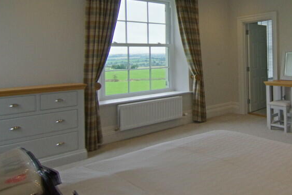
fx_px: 235
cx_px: 232
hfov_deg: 58.9
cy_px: 52
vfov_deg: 43.8
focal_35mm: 29
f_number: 4
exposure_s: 1/50
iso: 3200
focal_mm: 11
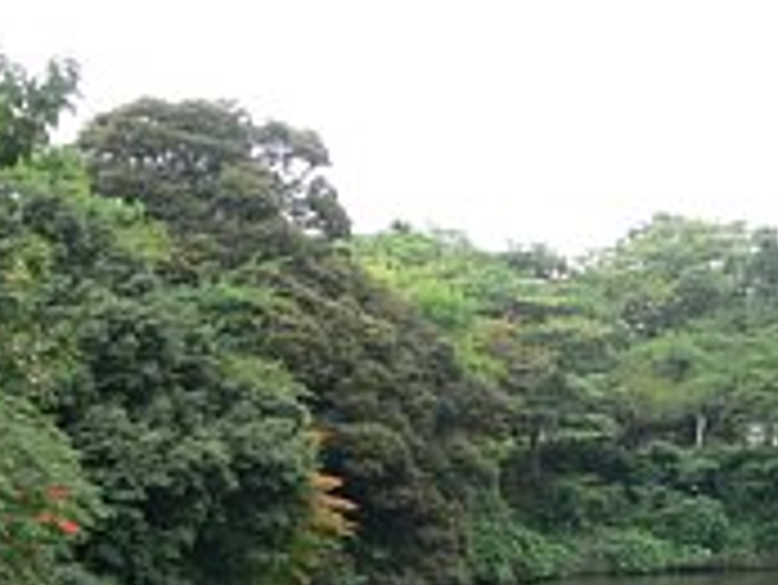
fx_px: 1822
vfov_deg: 17.8
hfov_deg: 23.5
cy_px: 585
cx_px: 688
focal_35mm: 81
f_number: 4
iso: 80
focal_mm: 7.4
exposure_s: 1/60
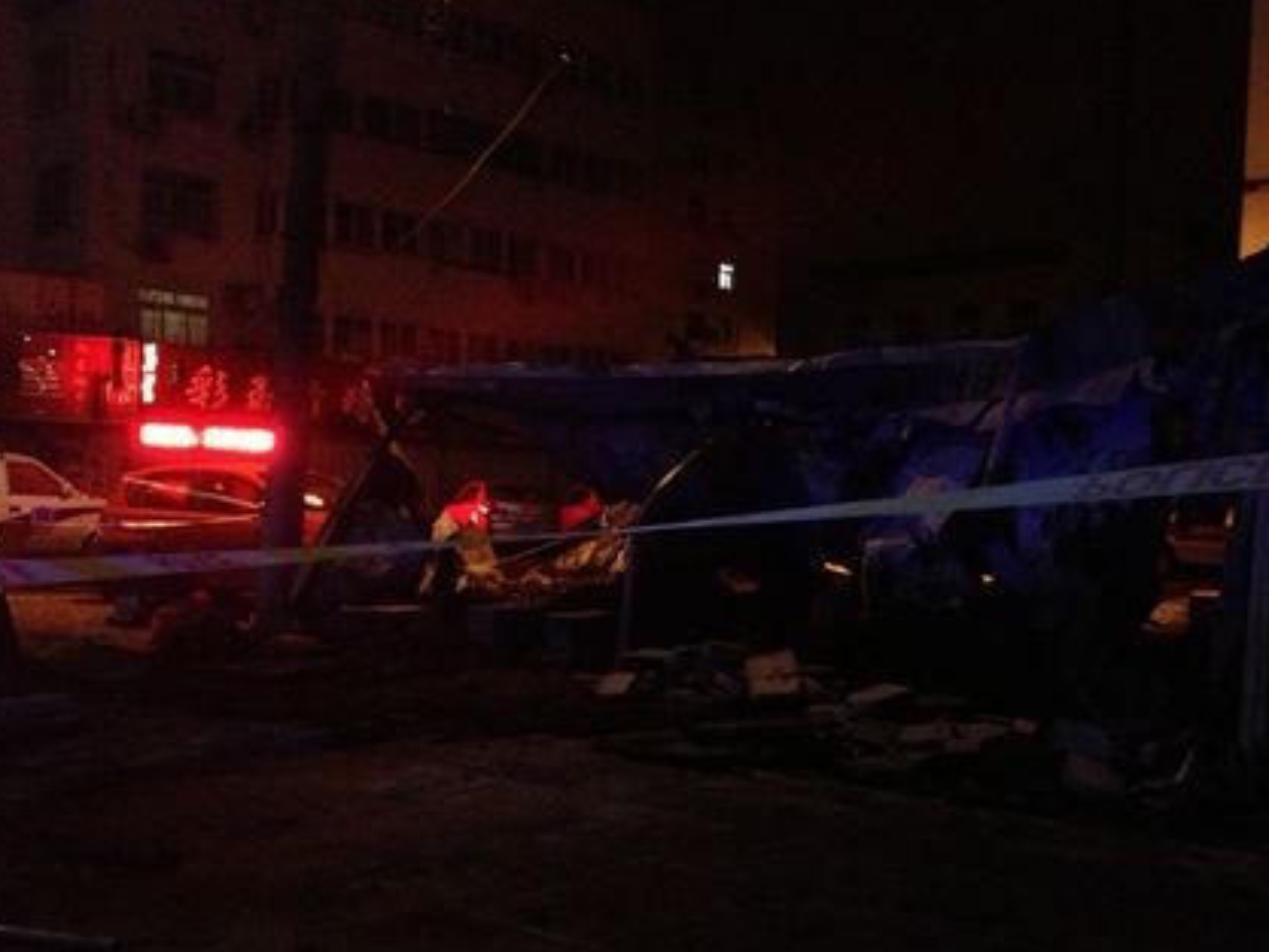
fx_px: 1540
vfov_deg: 34.3
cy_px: 558
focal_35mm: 42
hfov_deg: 44.6
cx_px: 743
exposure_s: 1/15
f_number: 2.4
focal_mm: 4.28
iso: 800
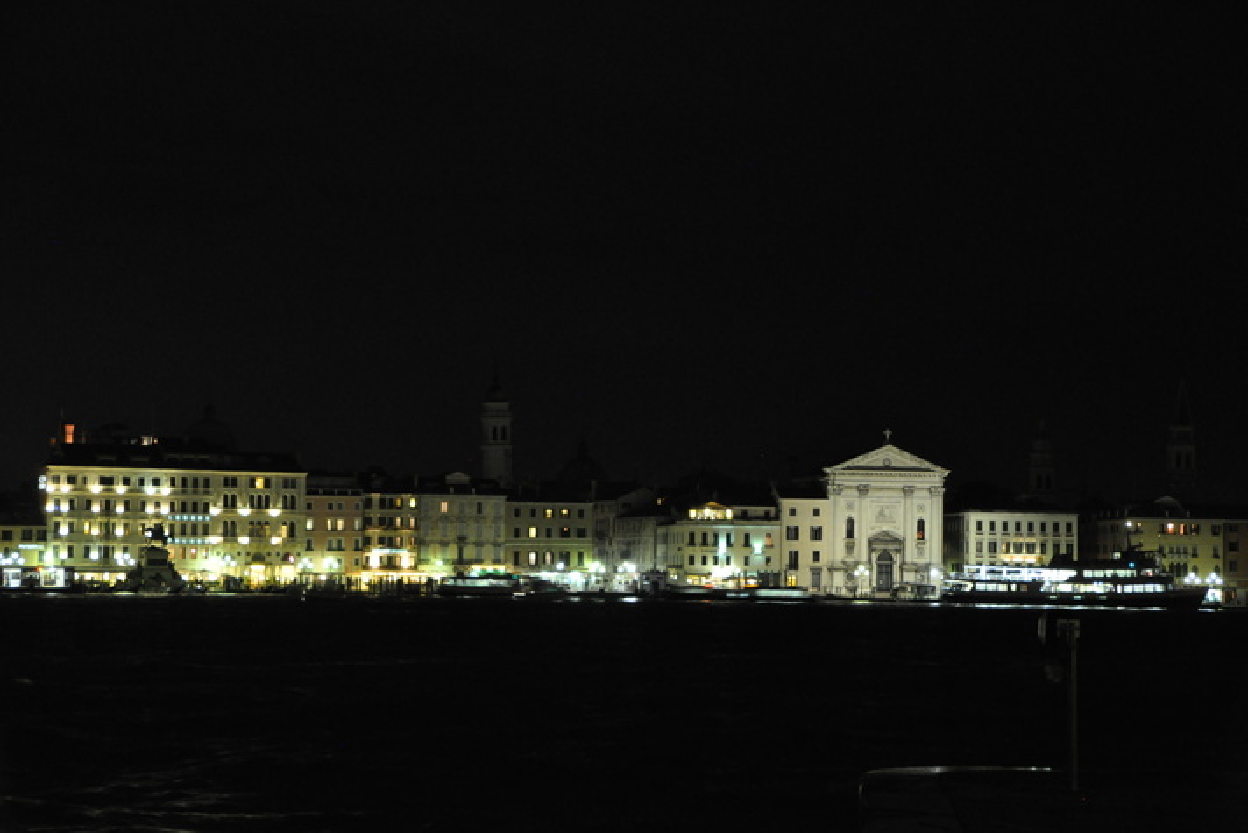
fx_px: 2635
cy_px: 416
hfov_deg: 26.6
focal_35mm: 76
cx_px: 619
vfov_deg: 18.0
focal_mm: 50
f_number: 4.8
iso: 1600
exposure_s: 1/2.5
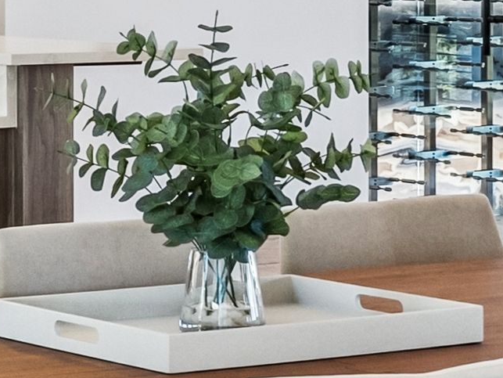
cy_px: -77
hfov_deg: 9.6
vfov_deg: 7.4
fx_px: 2908
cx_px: -259
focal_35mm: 200
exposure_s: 1/80
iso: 500
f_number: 8
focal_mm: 23
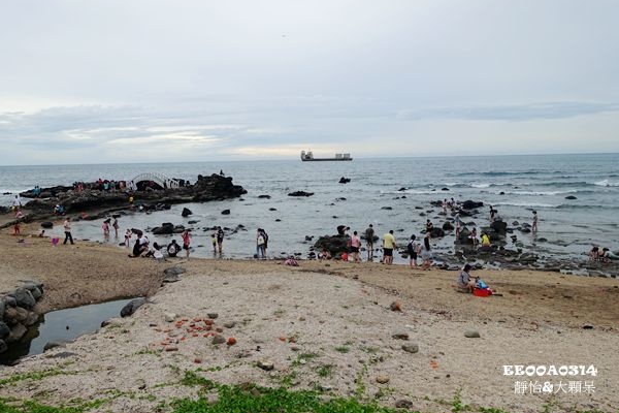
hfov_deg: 69.4
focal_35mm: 26
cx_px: 302
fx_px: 447
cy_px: 198
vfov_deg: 49.5
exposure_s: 1/250
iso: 125
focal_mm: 8.8
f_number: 4
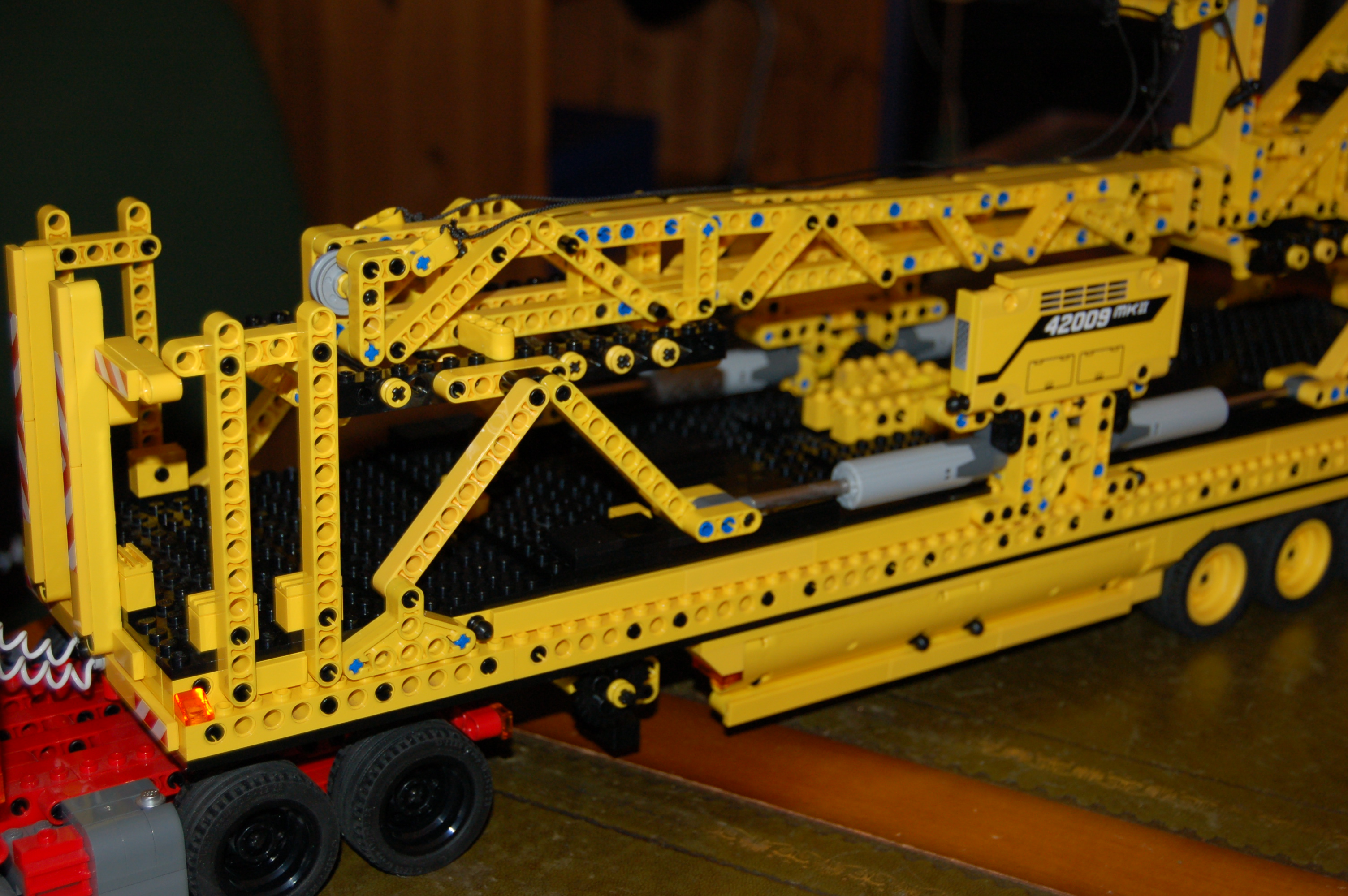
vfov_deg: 25.7
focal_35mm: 52
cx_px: 674
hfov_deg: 37.9
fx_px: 1964
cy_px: 448
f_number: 4.8
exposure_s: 1/60
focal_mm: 35
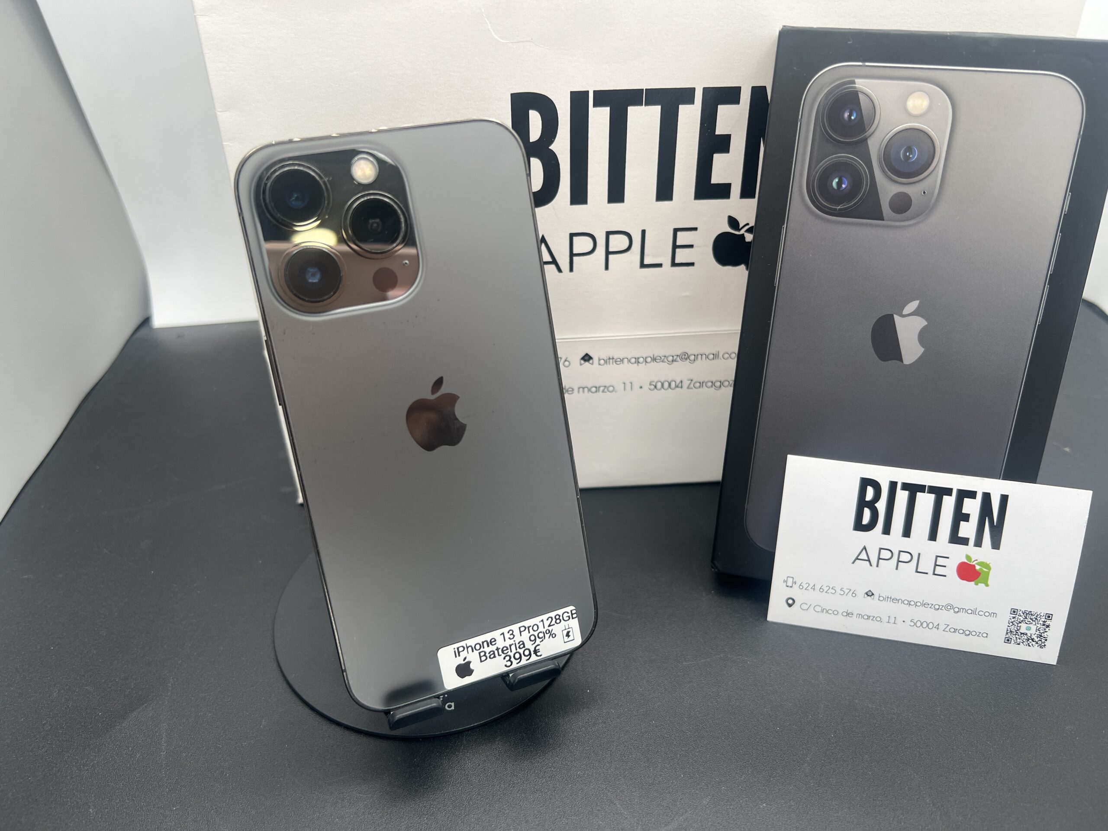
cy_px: 416
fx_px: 832
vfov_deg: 53.1
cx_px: 554
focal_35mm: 26
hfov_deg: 67.3
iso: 40
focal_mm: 5.7
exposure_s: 1/233
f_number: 1.5
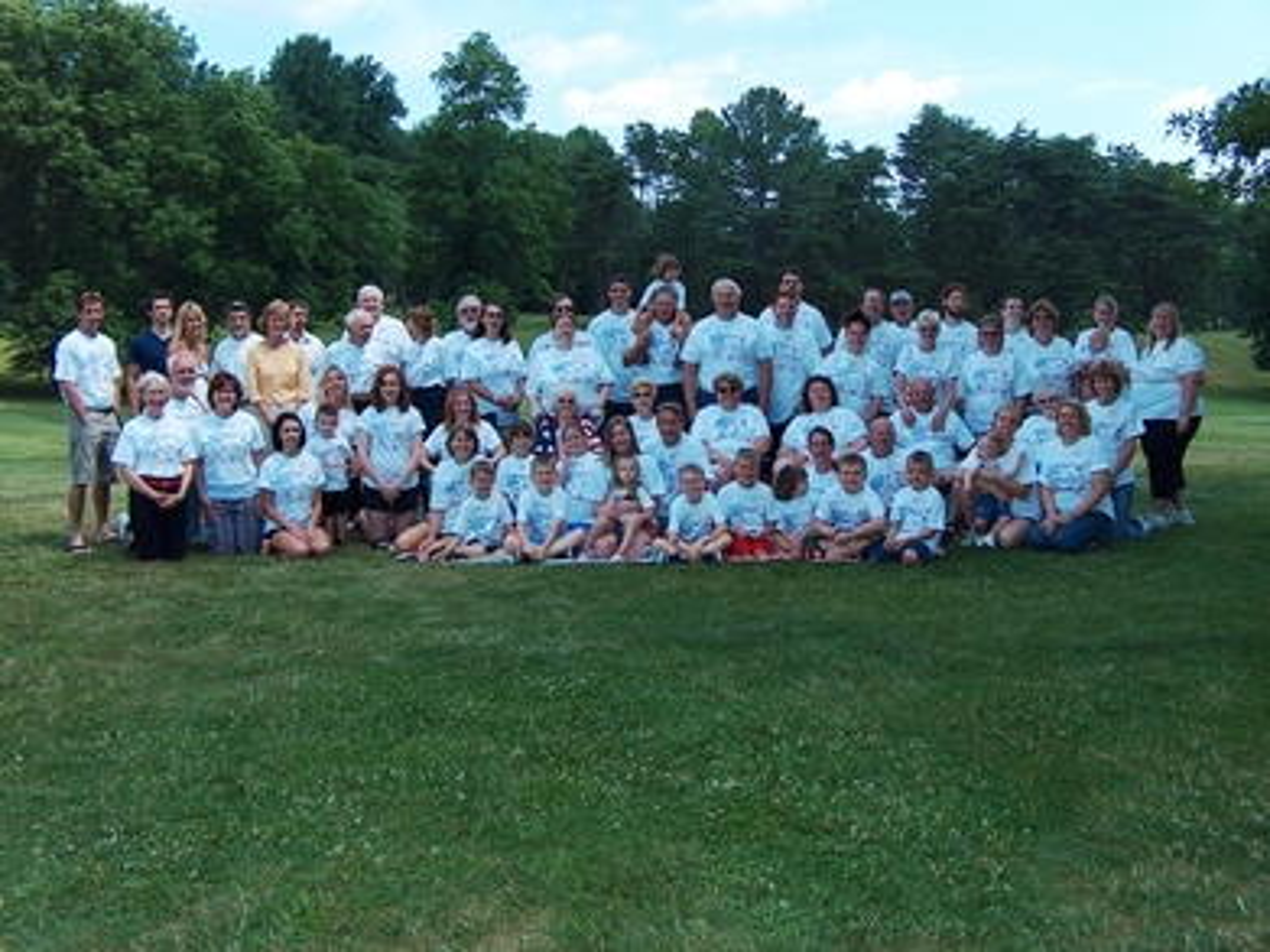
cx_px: 635
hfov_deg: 50.2
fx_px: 1357
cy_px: 476
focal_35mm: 37
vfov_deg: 38.6
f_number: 3.4
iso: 100
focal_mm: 7.6
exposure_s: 1/1031
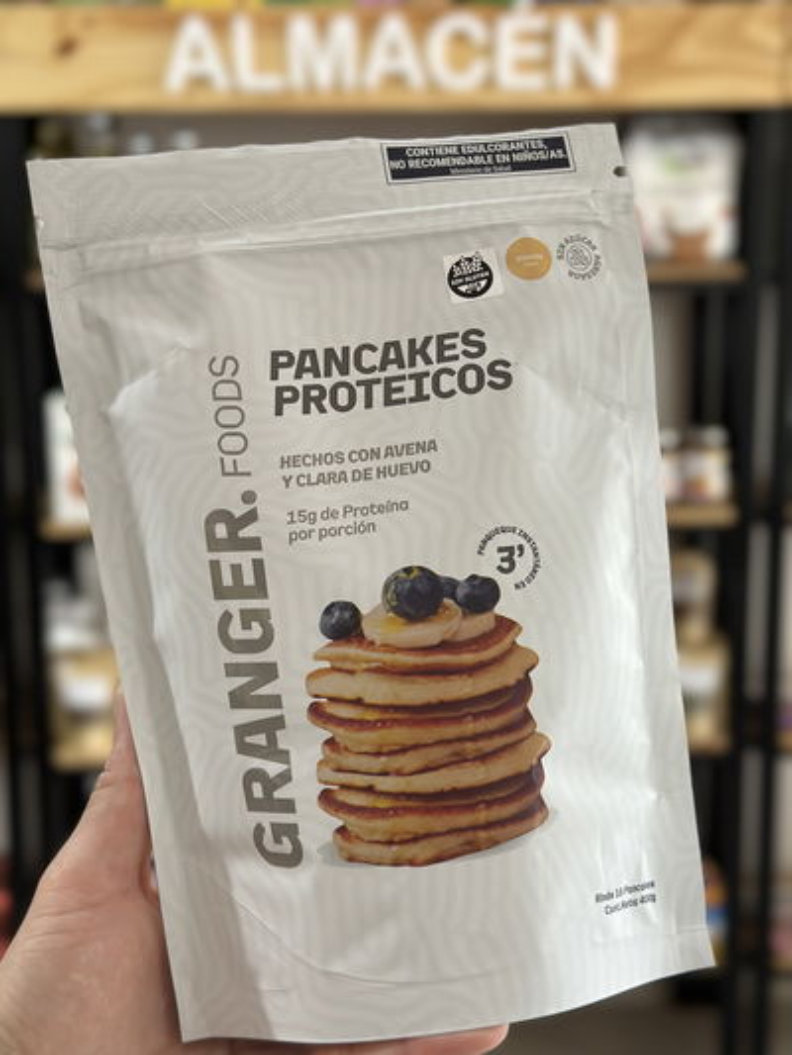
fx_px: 1464
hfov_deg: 30.3
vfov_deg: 39.6
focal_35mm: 48
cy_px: 528
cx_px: 396
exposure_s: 1/64
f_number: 1.78
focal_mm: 6.86
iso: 125
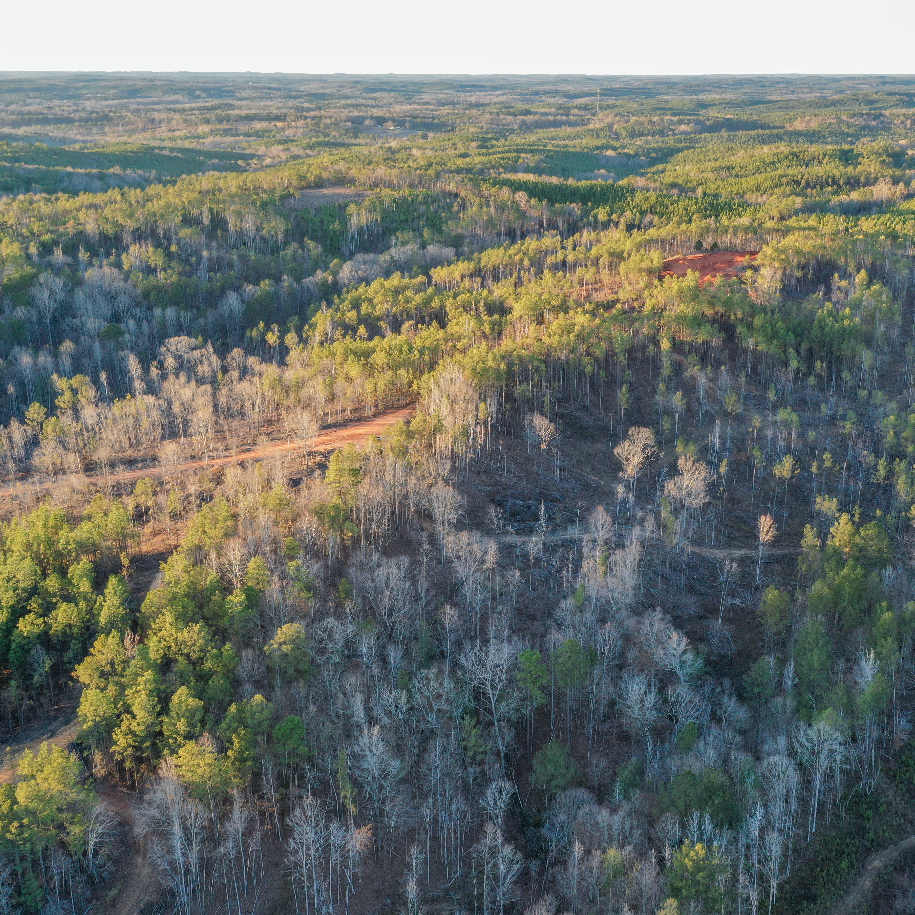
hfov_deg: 45.9
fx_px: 1077
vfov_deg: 46.0
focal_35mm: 36
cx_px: 532
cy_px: 456
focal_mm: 10.26
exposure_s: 1/50
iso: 100
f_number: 5.6
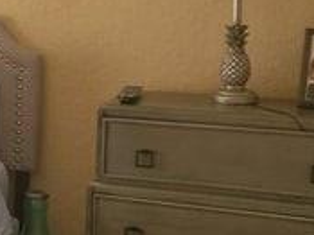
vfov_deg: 13.2
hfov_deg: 15.8
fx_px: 1015
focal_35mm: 112
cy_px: 106
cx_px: -193
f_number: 1.8
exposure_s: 1/182
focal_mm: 6.4
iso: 50
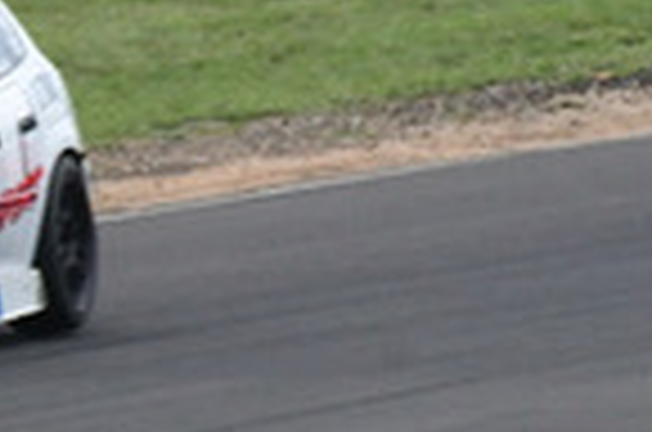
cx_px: -1097
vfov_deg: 0.3
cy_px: 108
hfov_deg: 0.5
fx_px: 75014
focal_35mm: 4151
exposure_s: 1/640
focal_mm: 500
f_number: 11
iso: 800
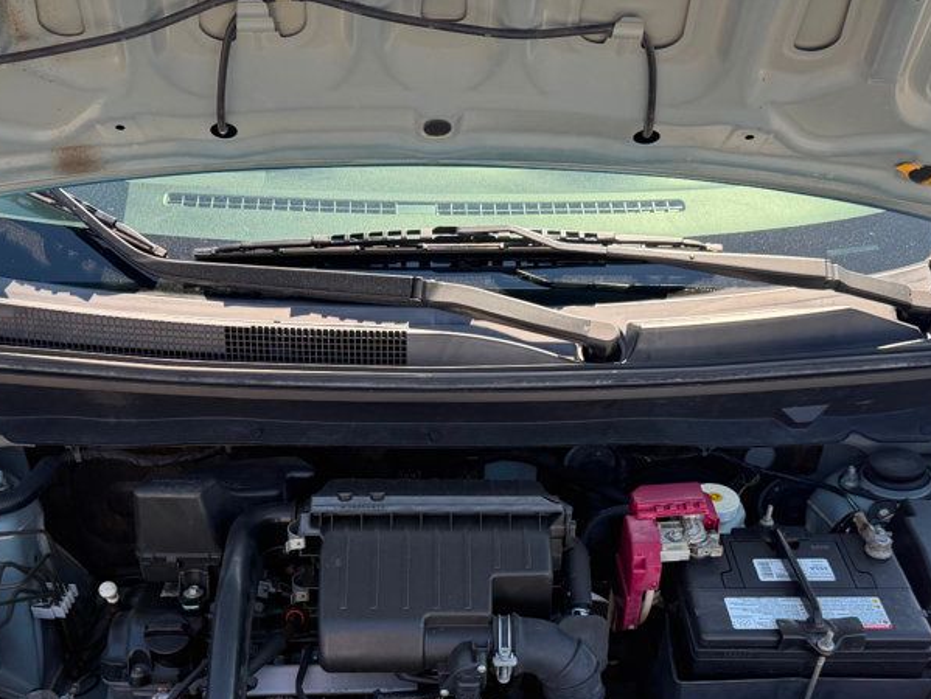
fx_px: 1103
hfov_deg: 45.7
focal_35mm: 41
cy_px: 593
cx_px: 424
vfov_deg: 33.8
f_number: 1.78
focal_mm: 6.76
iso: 100
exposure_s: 1/665
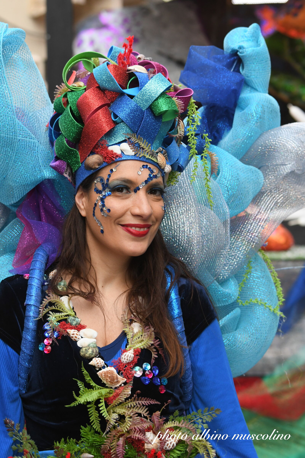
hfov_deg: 13.0
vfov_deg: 19.5
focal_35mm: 105
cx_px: 152
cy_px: 229
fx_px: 1334
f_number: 5.6
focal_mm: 70
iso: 1000
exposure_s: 1/250
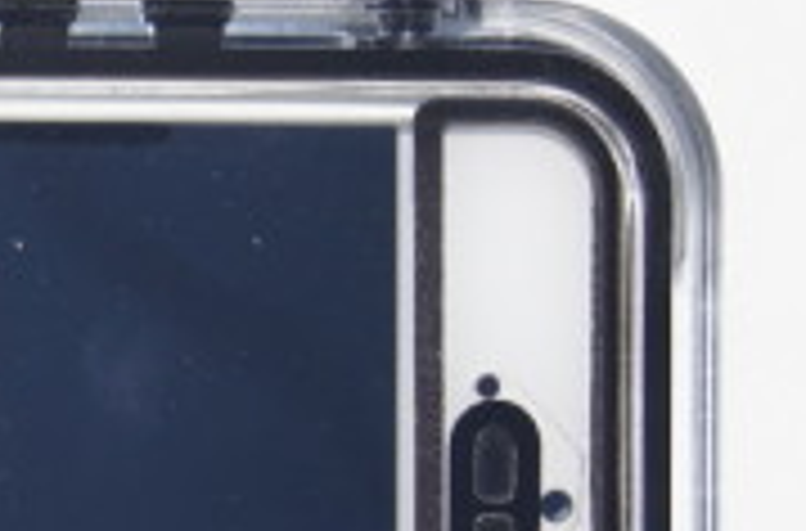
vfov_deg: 5.4
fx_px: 5622
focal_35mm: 252
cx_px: -275
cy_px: 490
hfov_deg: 8.1
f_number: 9
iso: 100
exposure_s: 1/320
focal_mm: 50
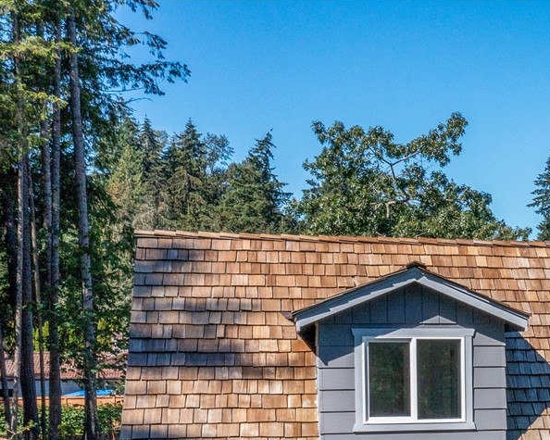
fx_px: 1221
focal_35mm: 75
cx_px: 725
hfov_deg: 22.5
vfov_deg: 19.3
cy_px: 522
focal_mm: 10.26
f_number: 6.3
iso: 100
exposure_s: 1/800
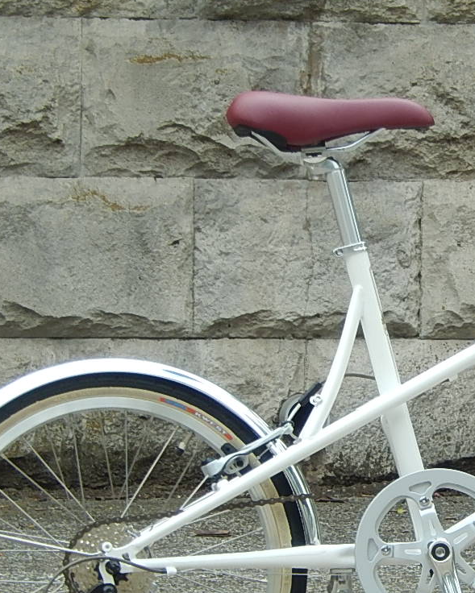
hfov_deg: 3.4
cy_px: 401
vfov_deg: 4.2
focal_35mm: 456
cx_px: 485
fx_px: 8011
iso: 125
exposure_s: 1/80
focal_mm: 38.6
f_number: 5.8
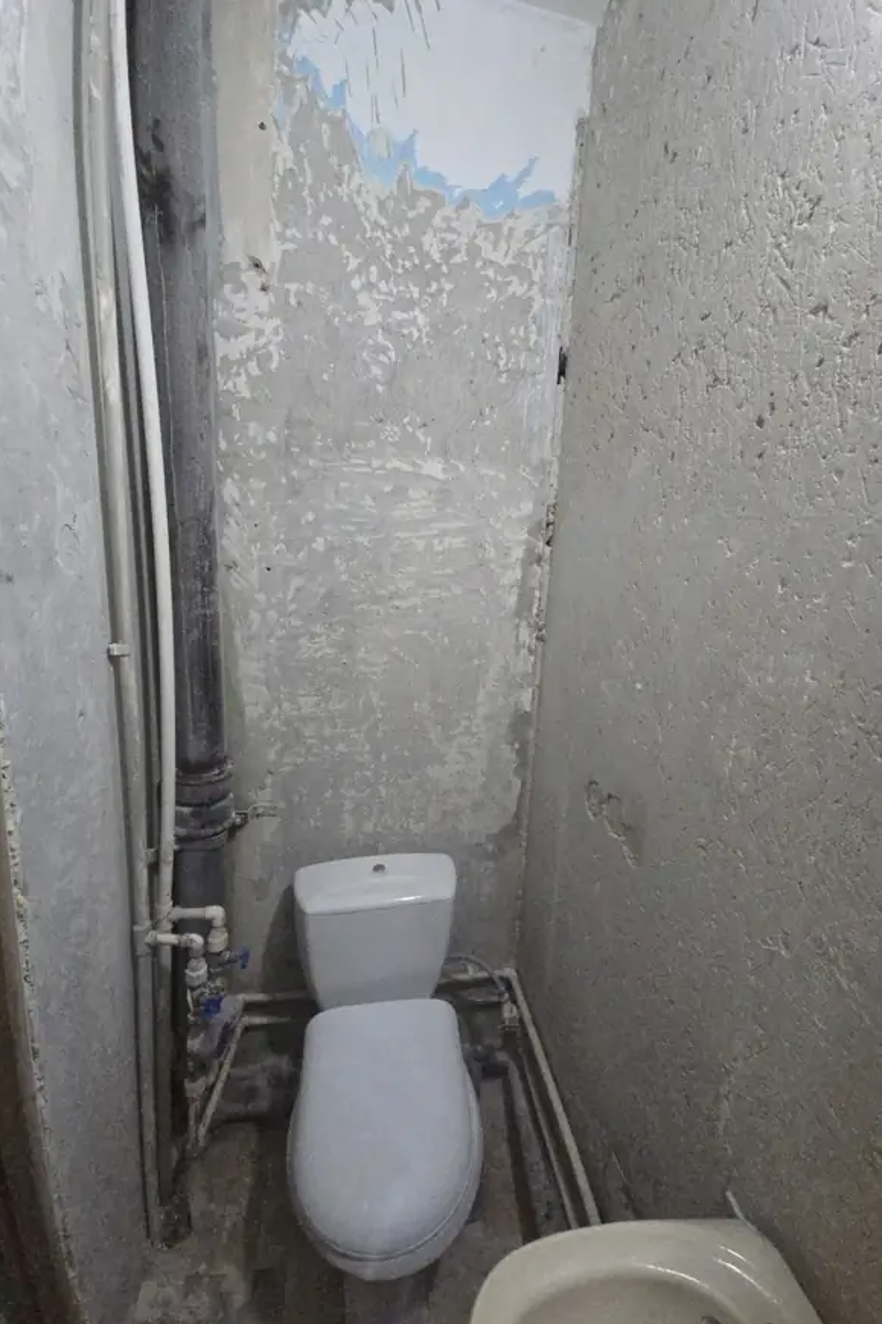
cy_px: 643
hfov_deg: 81.0
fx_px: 515
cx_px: 476
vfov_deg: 104.2
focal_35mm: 14
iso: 800
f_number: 2.2
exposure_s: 1/50
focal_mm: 2.2
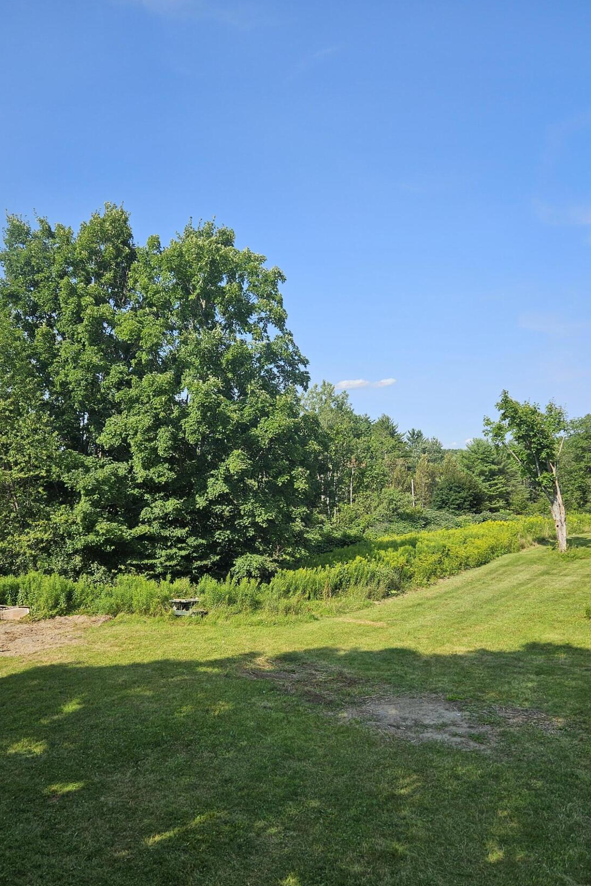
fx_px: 714
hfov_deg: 45.0
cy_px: 512
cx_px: 305
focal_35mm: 29
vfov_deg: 63.3
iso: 25
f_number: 1.8
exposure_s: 1/1387
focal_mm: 5.4
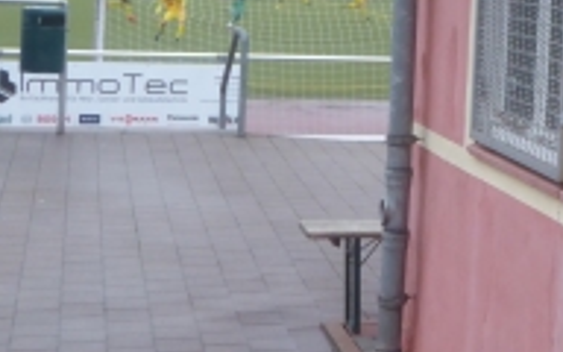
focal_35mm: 87
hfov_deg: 23.4
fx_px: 1335
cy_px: 6
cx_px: 457
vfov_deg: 14.8
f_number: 8
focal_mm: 6.3
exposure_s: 1/30
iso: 400
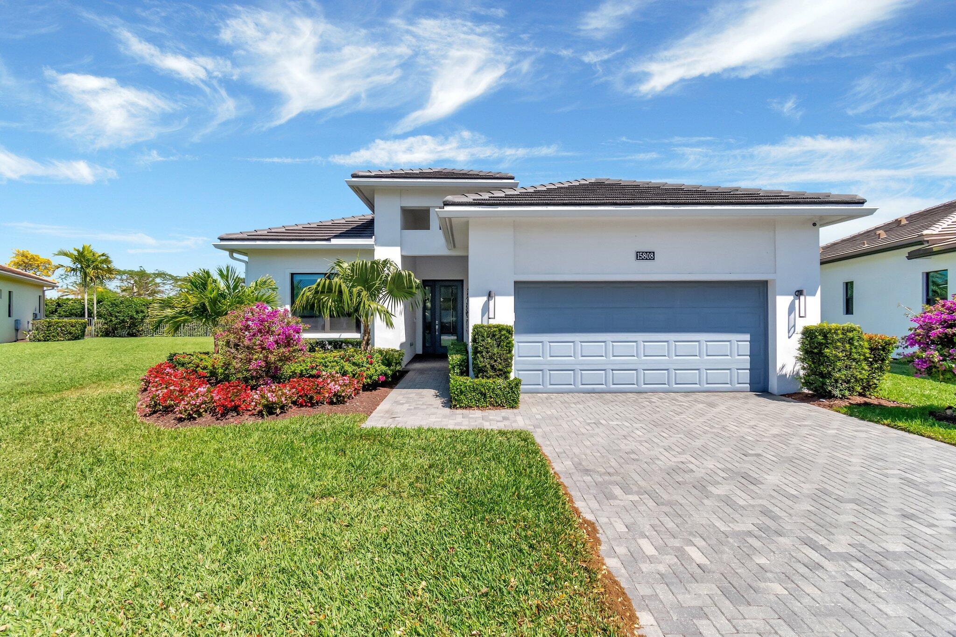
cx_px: 478
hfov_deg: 100.4
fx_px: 398
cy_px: 318
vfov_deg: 77.3
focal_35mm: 15
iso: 1000
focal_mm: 10
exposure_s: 1/3200
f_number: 8
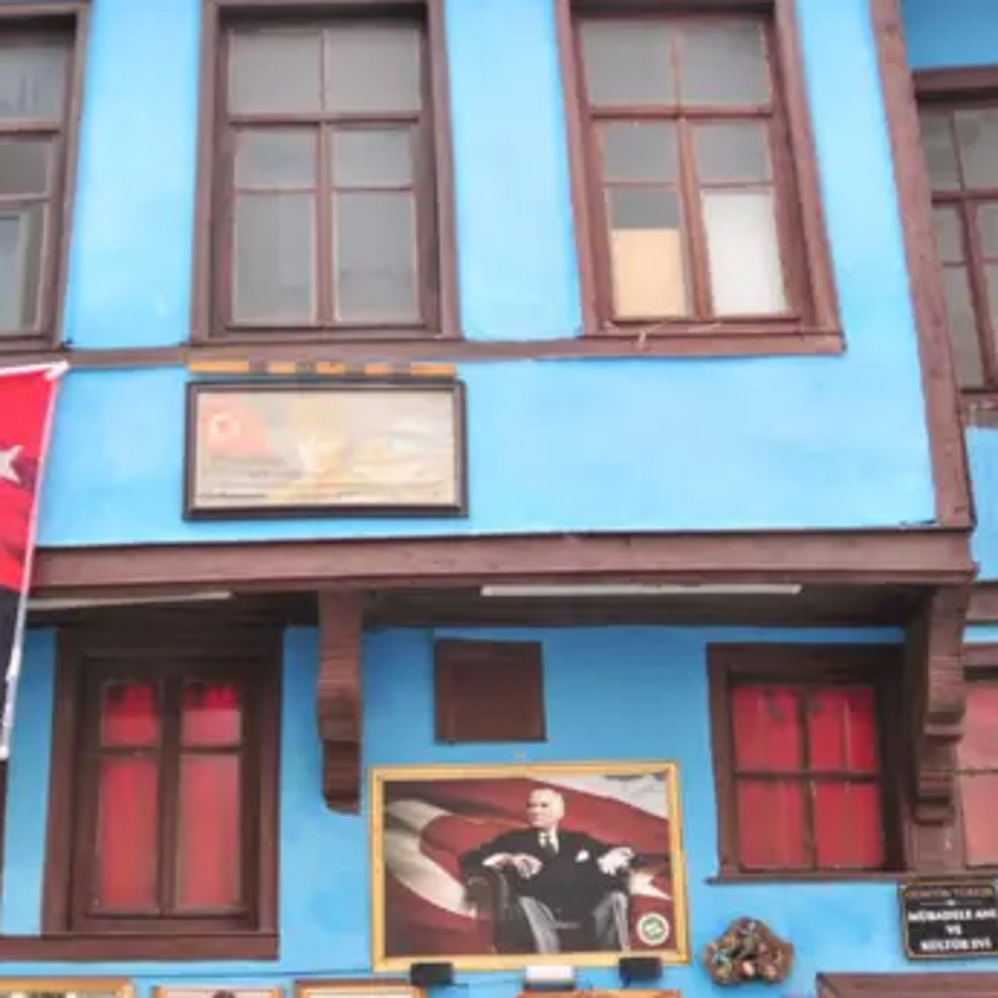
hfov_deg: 32.7
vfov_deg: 32.4
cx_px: 399
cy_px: 701
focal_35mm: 52
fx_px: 1696
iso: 640
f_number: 2.8
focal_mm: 24
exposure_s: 1/500
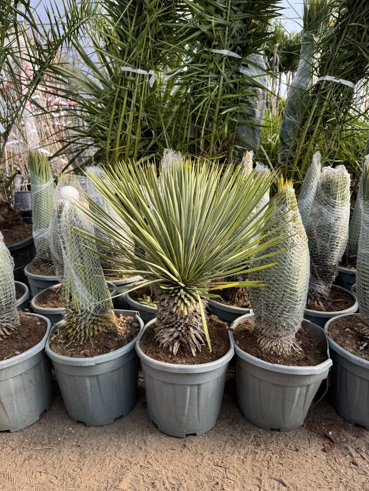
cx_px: 184
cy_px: 246
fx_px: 341
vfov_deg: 71.6
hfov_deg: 56.8
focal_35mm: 24
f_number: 1.78
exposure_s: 1/756
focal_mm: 6.76
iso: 80
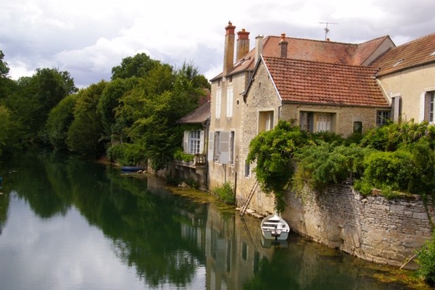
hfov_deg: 49.6
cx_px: 218
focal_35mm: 39
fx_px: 471
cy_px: 145
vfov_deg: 34.2
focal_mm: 26
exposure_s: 1/250
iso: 200
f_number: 9.5
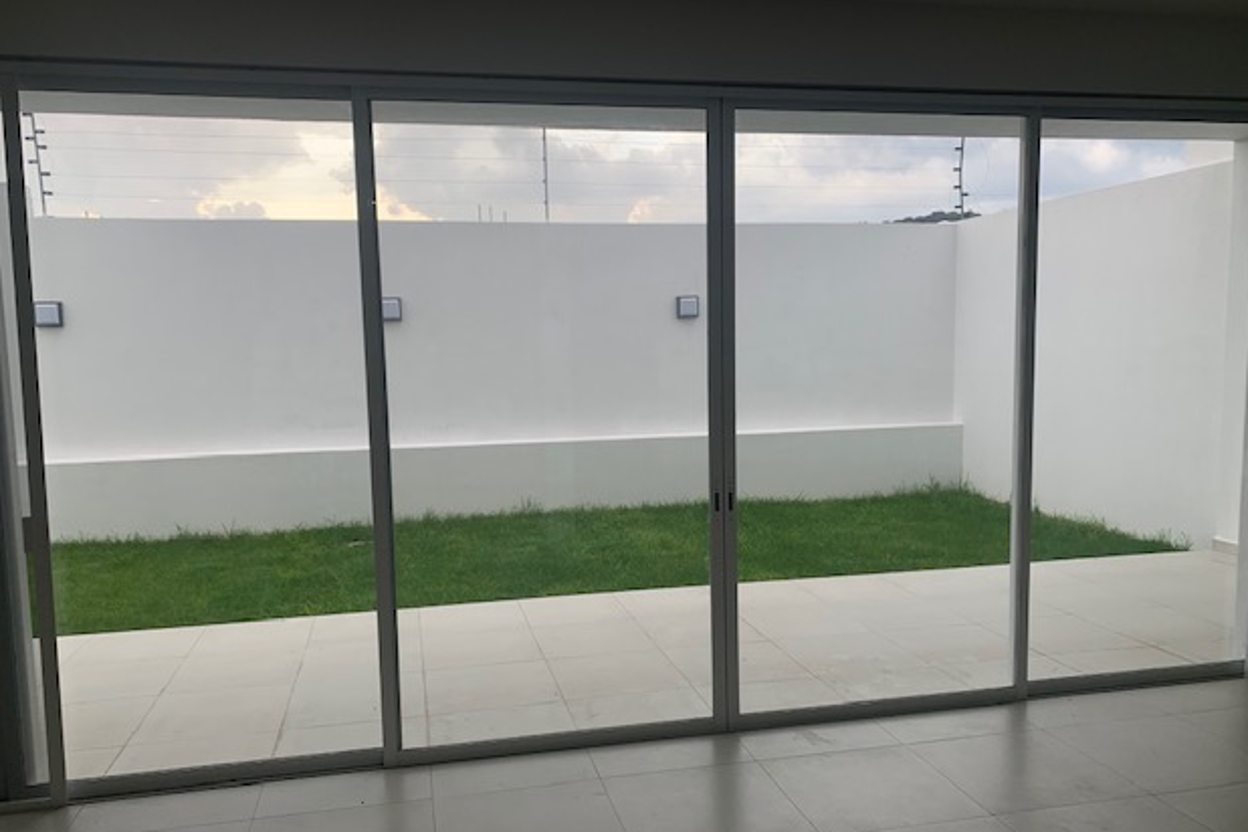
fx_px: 971
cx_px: 626
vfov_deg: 46.3
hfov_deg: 65.5
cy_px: 456
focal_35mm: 28
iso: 25
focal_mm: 4.25
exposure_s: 1/161
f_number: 1.8
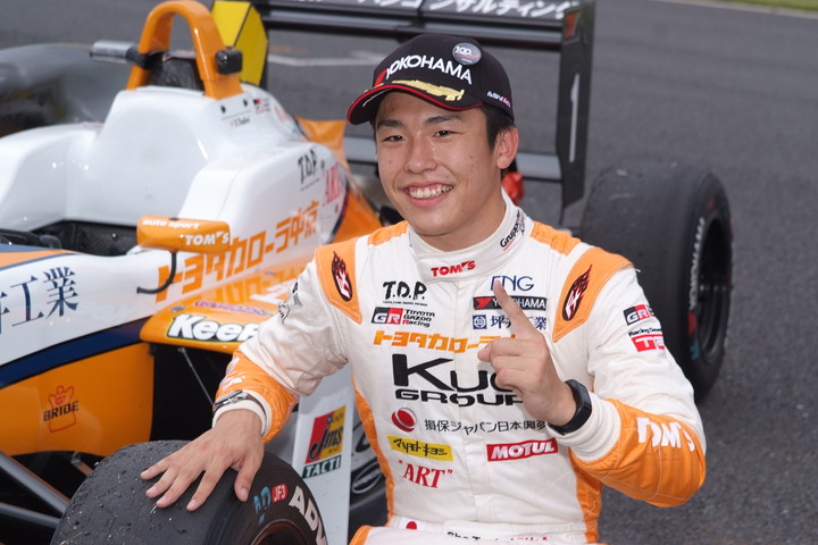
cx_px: 409
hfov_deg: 18.1
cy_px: 272
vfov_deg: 12.1
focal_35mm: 113
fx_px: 2567
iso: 400
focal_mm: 75
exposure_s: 1/125
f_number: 5.6
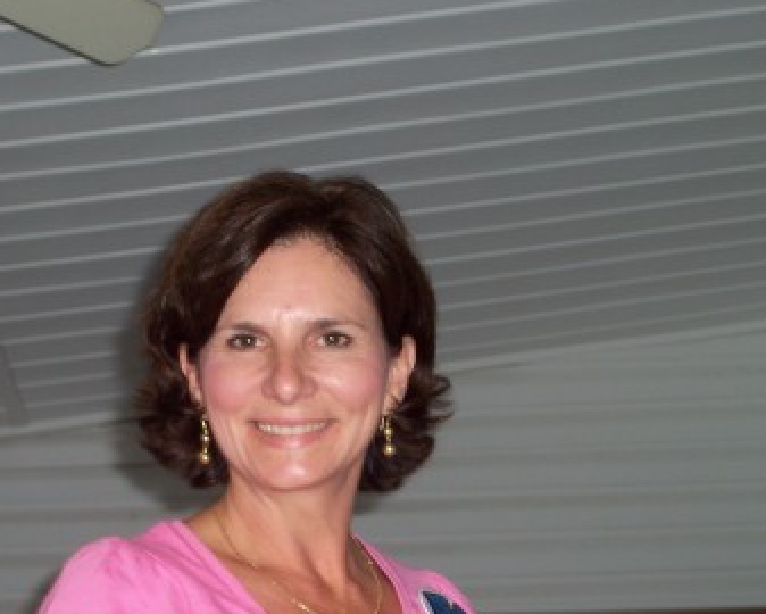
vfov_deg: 17.9
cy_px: 370
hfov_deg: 22.2
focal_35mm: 86
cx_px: 311
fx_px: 1951
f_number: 4
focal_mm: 10.8
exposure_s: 1/90
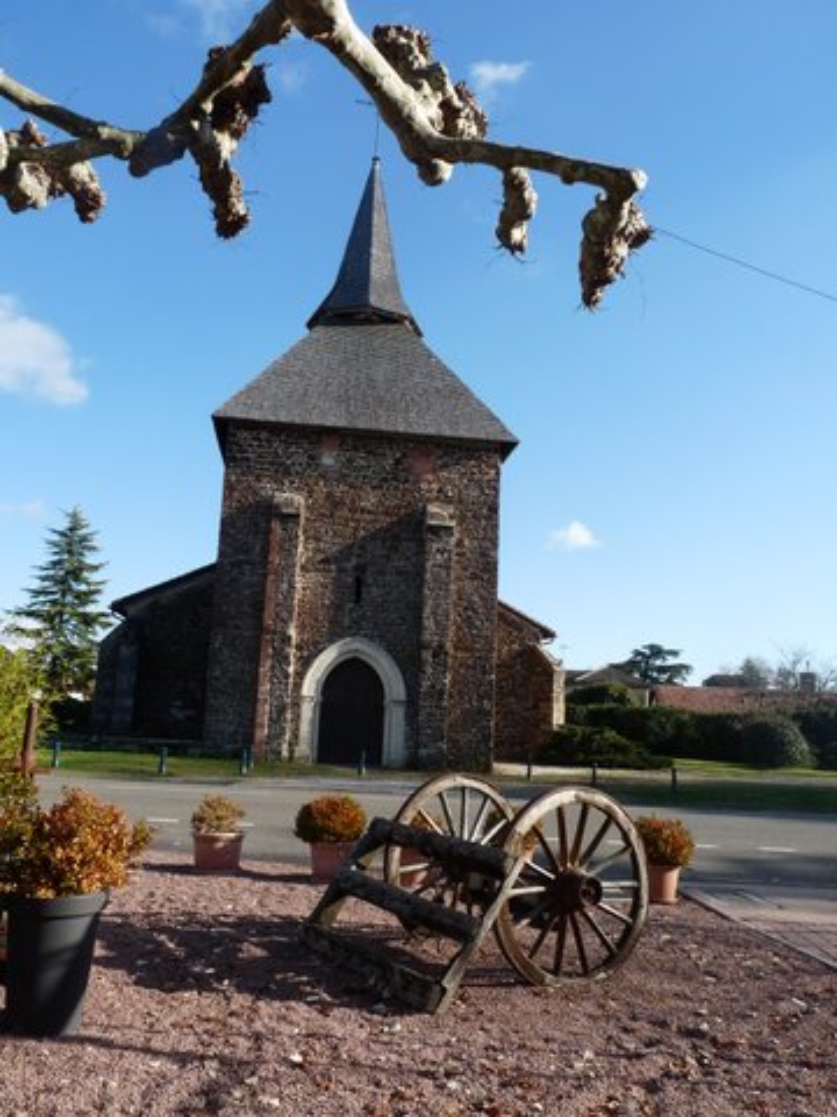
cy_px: 558
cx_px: 418
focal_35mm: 27
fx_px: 870
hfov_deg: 51.4
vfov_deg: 65.3
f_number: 5.6
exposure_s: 1/200
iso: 100
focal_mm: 4.8
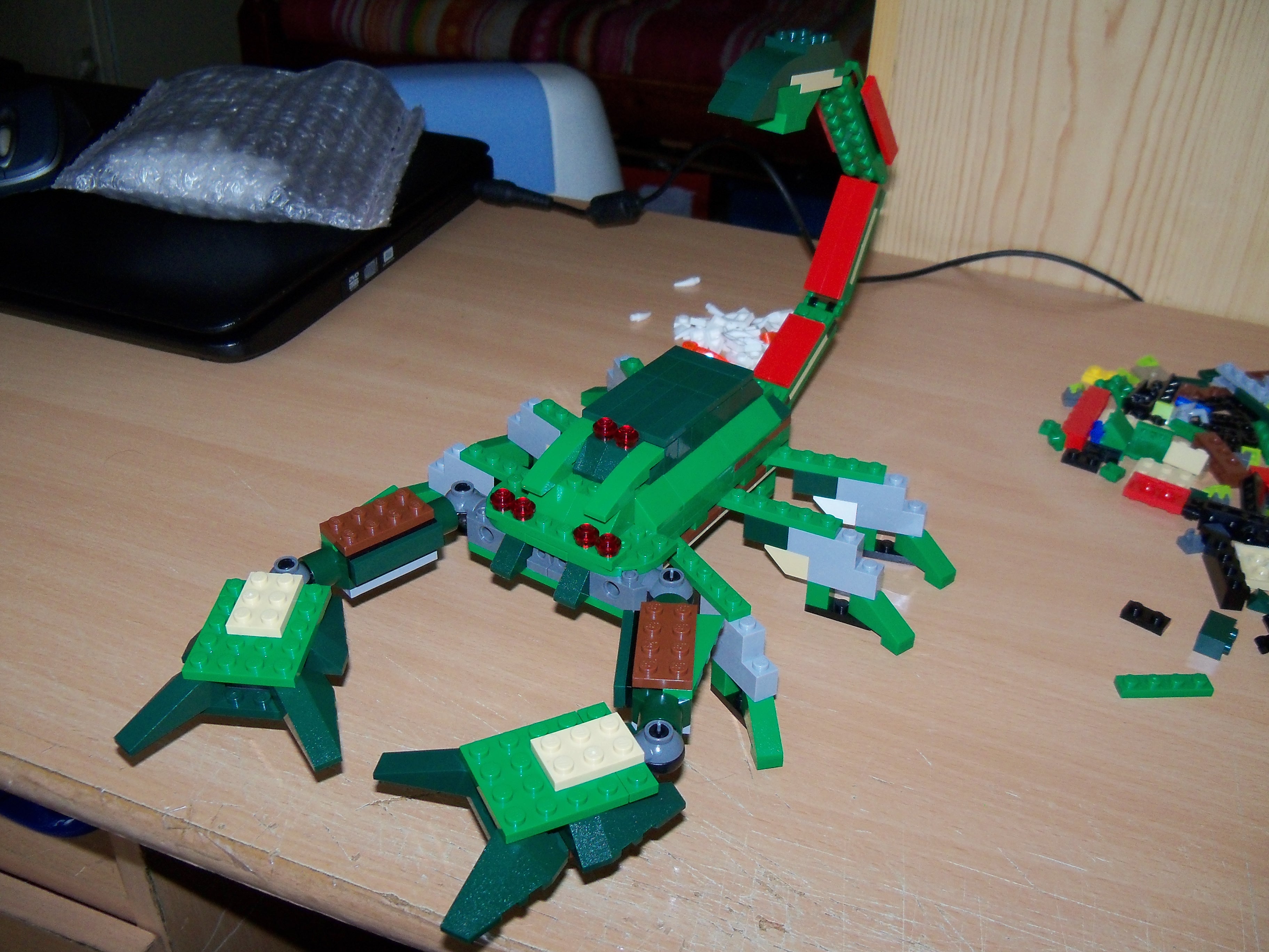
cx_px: 634
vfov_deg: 40.7
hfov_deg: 52.6
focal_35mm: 35
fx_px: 1283
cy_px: 476
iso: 200
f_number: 3.5
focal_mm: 6.2
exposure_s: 1/30
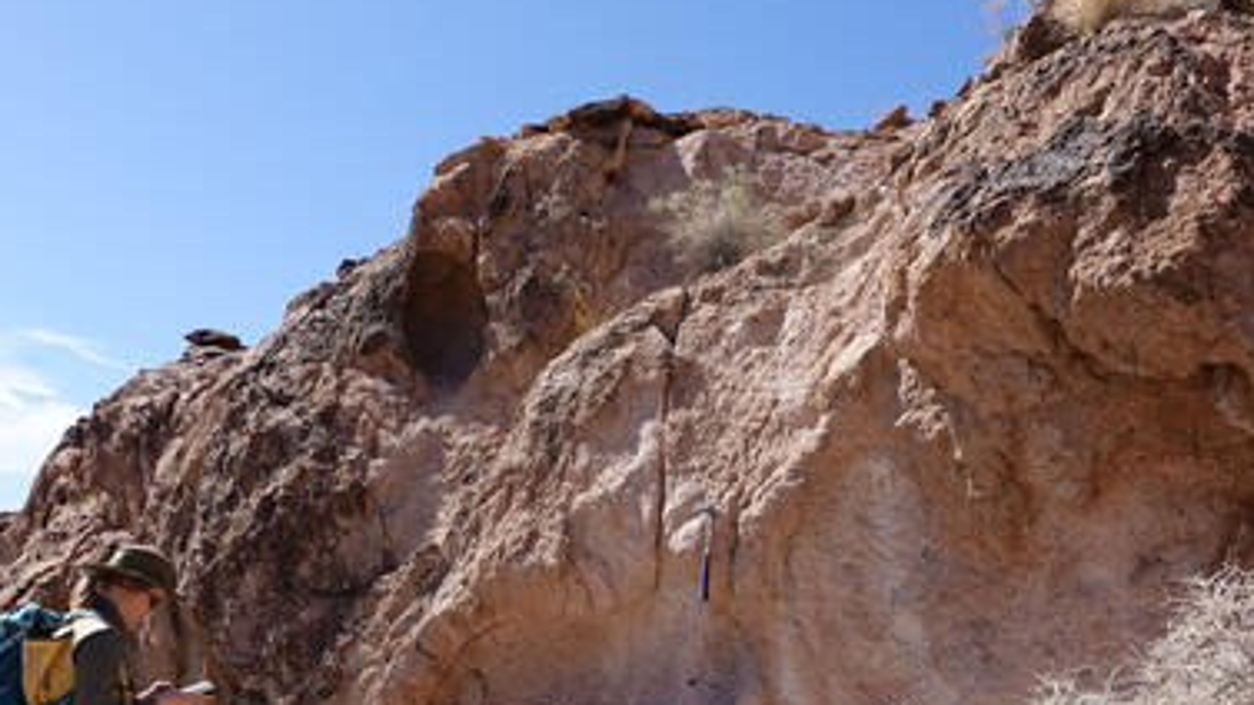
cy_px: 562
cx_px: 615
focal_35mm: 40
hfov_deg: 50.5
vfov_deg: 29.1
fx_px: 1330
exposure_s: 1/320
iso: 100
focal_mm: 9
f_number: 5.6
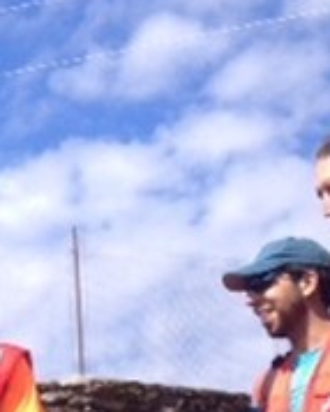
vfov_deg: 12.2
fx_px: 1869
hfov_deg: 9.1
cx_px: -452
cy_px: 559
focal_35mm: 153
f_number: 2.4
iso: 50
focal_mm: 4.28
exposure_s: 1/951
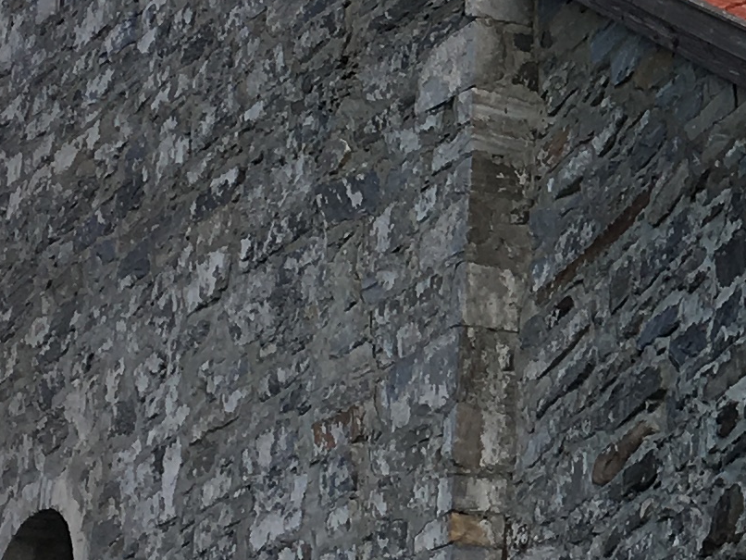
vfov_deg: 10.2
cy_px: 103
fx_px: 3126
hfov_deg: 12.9
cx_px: 1114
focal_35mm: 145
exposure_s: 1/381
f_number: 2.2
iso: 25
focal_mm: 4.15
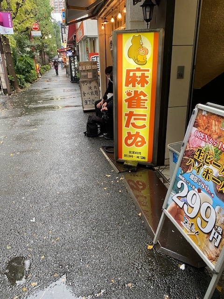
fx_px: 224
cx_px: 112
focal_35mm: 26
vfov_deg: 67.3
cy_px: 150
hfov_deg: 53.1
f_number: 1.8
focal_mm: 4.25
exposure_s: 1/50
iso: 80
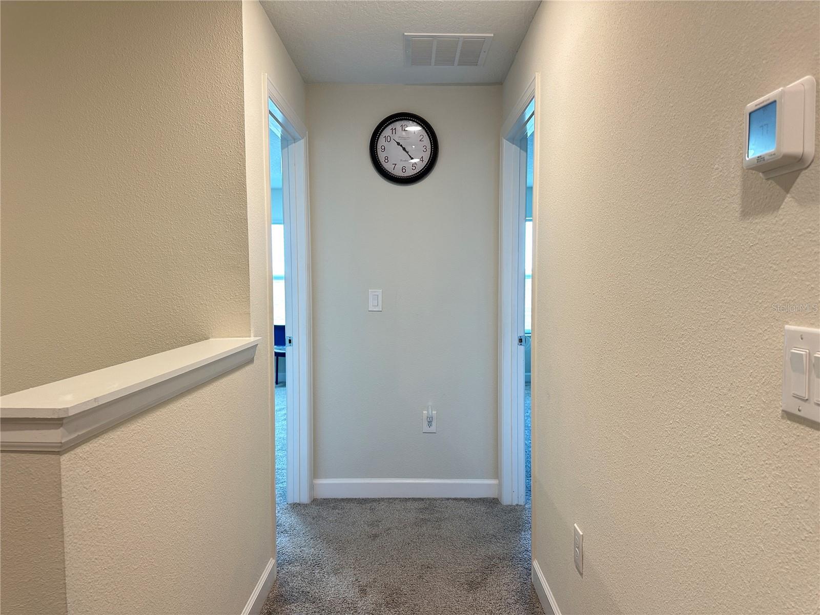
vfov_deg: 56.8
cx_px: 410
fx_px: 569
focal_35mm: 24
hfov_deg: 71.6
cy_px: 308
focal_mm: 6.86
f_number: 1.78
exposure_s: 1/60
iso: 160
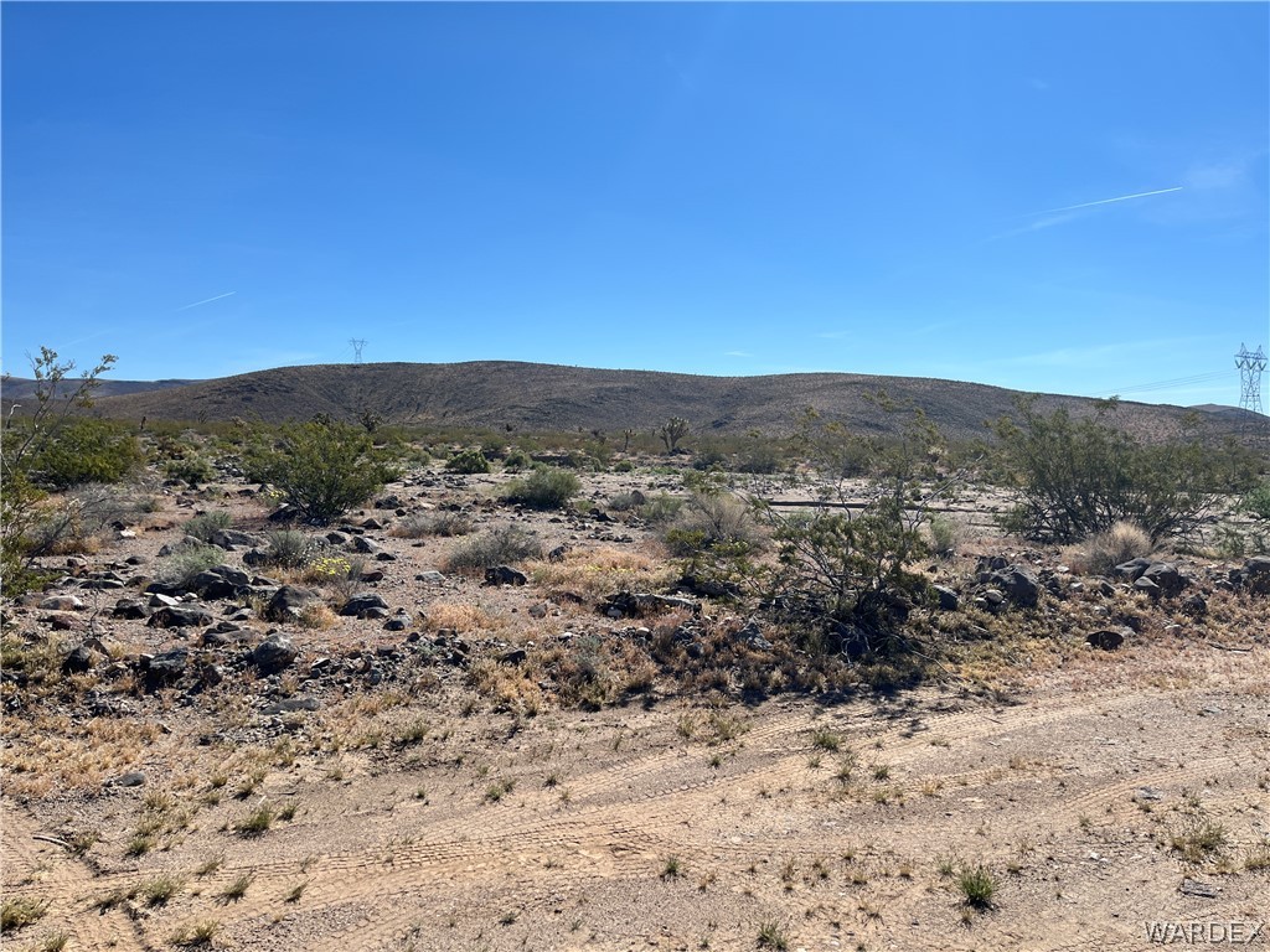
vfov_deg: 53.1
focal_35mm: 26
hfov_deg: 67.3
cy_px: 476
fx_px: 954
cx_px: 635
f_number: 1.6
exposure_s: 1/5319
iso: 50
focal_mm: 5.1
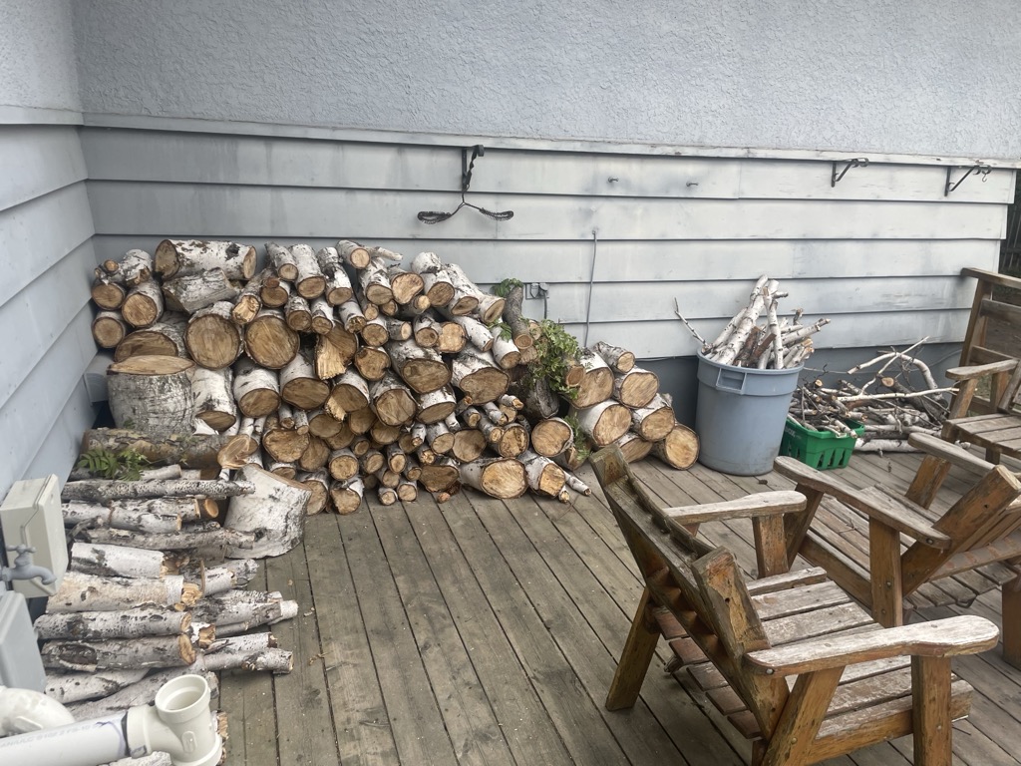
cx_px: 510
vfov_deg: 53.1
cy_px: 383
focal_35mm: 26
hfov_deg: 67.3
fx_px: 767
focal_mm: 4.2
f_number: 1.6
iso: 32
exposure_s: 1/626
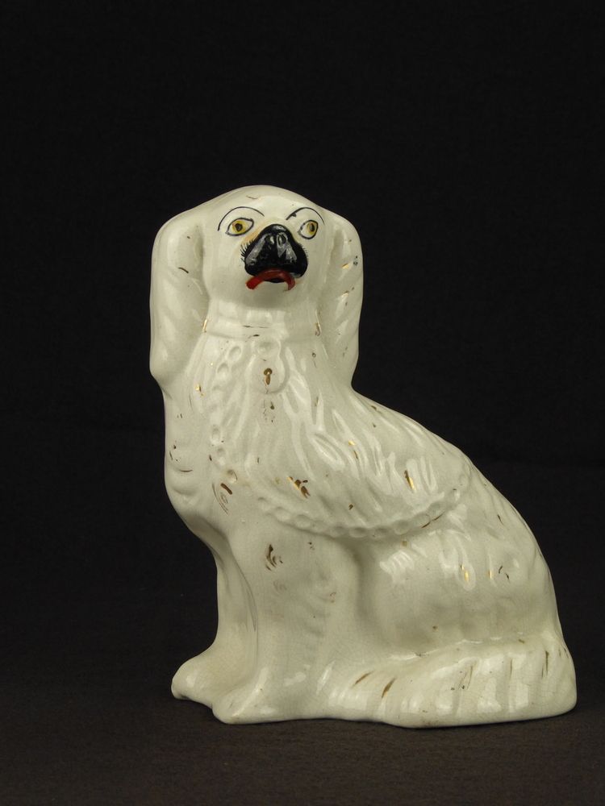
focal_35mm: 143
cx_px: 302
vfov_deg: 13.8
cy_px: 403
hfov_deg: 10.4
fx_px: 3332
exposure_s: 1/80
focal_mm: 25.6
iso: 200
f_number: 5.4
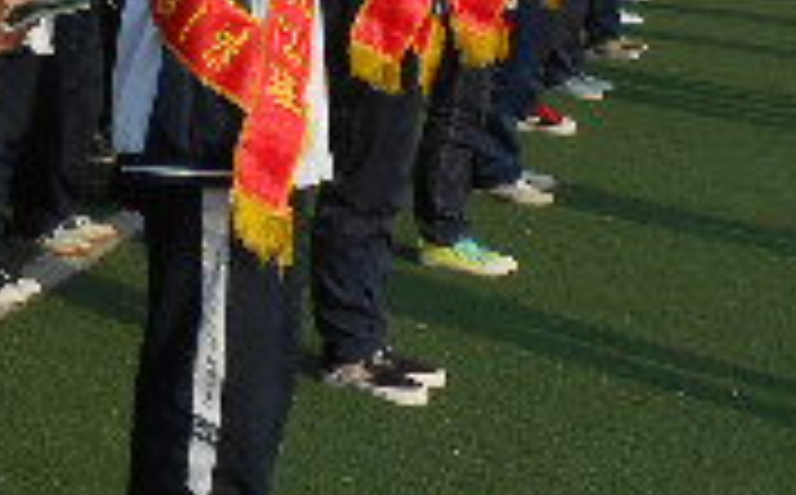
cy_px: -230
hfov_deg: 20.0
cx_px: -394
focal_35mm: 90
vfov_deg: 13.7
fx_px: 1949
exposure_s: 1/800
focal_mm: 4.6
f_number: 3.5
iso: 80
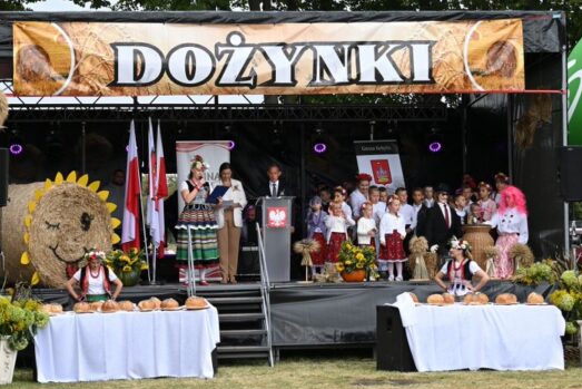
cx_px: 316
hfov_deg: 16.3
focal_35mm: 126
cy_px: 196
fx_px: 2031
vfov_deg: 10.9
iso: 720
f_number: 4.8
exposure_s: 1/1000
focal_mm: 73
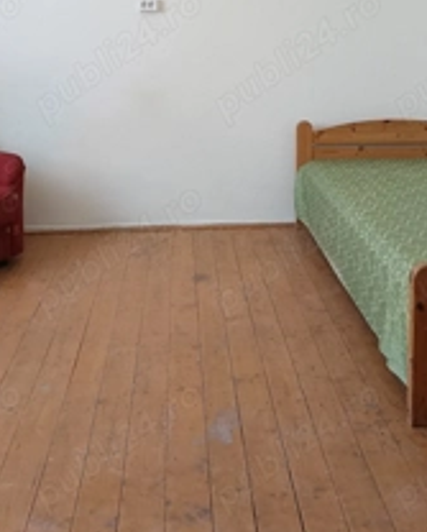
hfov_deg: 33.5
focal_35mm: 45
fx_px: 709
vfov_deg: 39.3
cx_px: 207
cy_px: 97
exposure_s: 1/50
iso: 892
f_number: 1.7
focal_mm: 5.31
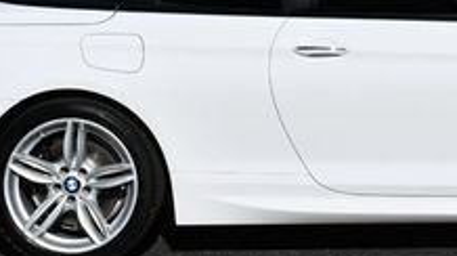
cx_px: 430
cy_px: -88
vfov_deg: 8.1
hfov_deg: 14.4
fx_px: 1791
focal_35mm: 148
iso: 100
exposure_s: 1/320
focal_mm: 24
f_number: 9
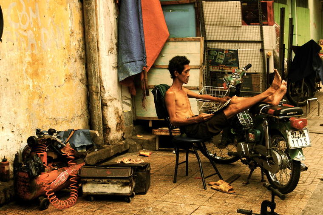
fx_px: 511
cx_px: 162
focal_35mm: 57
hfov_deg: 35.1
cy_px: 108
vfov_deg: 23.7
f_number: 6.3
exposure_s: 1/100
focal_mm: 38
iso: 200
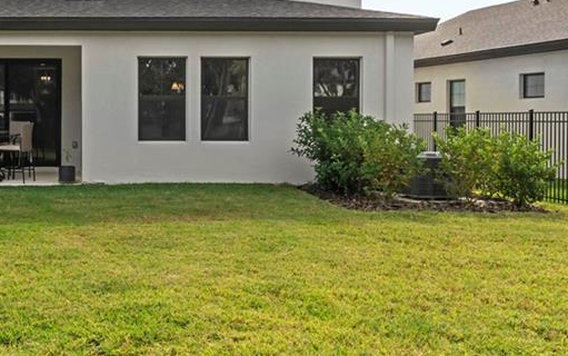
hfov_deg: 37.7
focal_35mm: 51
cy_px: 134
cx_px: 90
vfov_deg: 25.3
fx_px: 790
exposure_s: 1/500
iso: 250
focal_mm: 16
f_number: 8
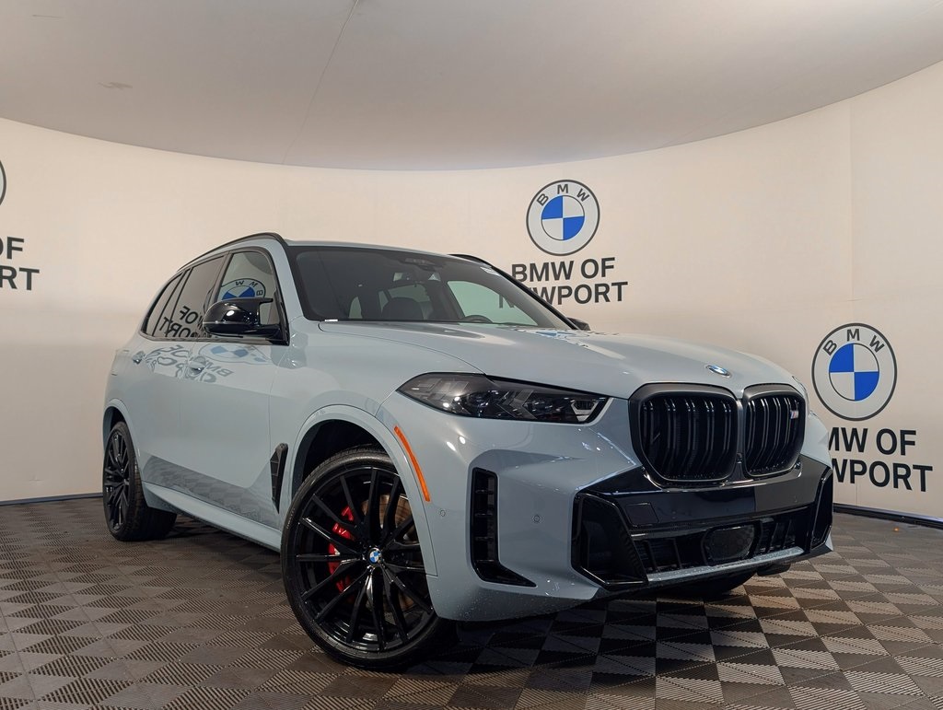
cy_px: 355
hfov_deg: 71.5
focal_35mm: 24
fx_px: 655
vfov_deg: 56.9
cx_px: 472
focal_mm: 6.9
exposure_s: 1/120
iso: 40
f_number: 1.68
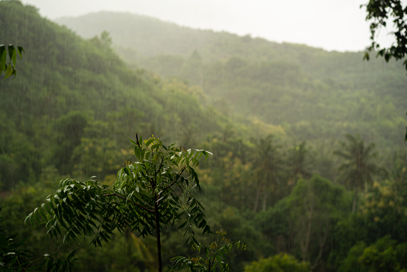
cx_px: 204
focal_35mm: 55
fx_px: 622
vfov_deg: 24.6
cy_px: 136
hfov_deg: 36.2
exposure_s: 1/60
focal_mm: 55
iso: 100
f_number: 3.2
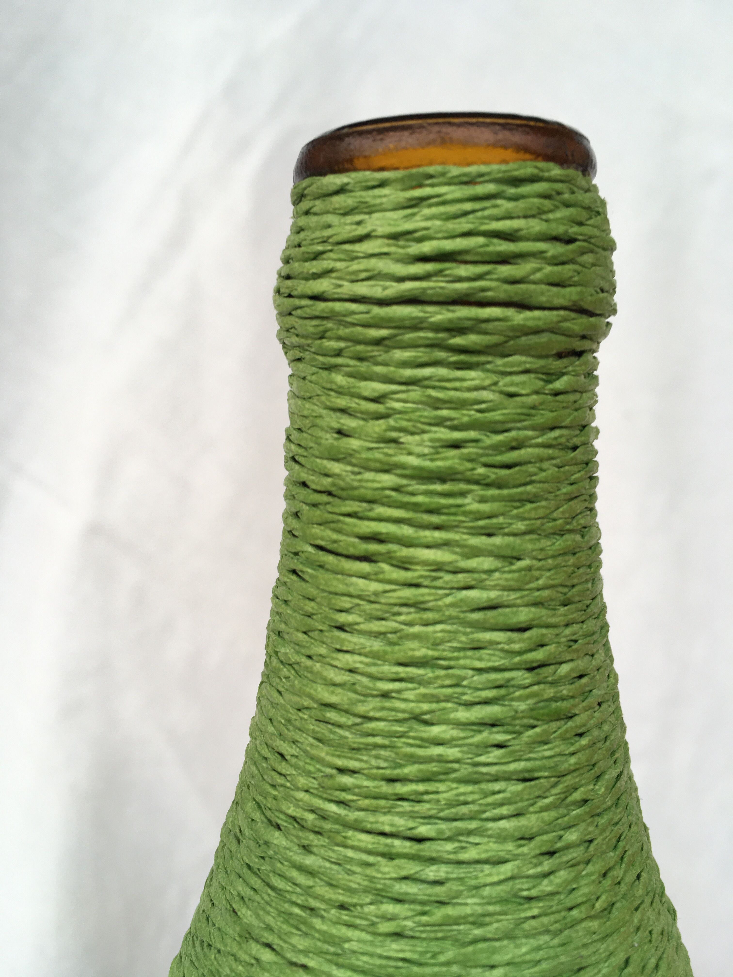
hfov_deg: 48.2
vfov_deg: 61.7
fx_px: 819
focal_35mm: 29
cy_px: 488
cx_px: 366
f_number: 2.2
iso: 40
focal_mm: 4.15
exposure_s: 1/100
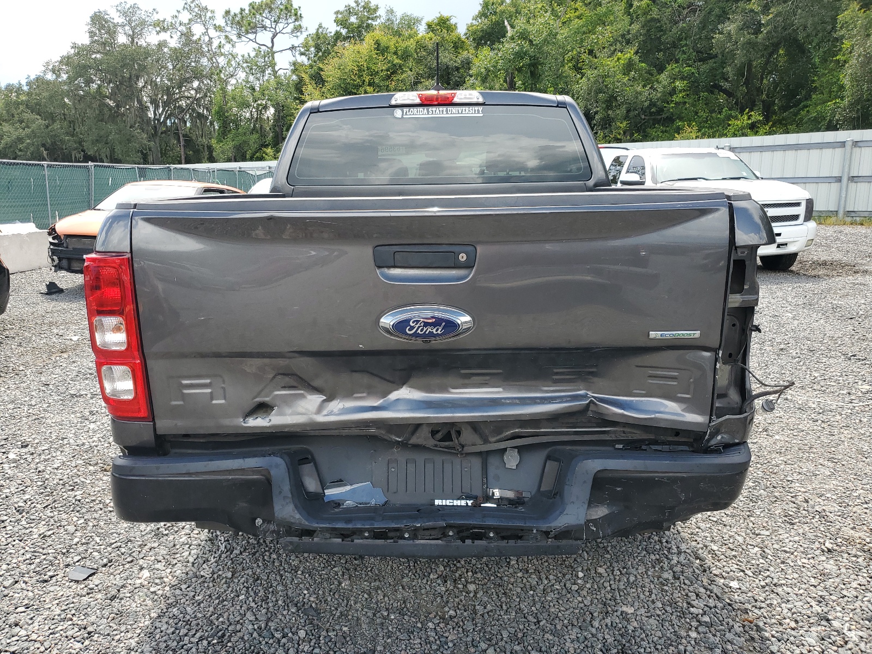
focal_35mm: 26
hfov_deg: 67.3
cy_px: 327
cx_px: 436
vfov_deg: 53.1
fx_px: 655
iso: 50
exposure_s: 1/909
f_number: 1.5
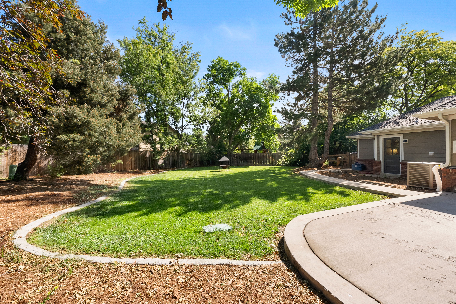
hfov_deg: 104.2
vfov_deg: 81.3
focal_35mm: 14
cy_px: 152
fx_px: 177
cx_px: 228
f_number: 9
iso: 200
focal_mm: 14
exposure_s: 1/400
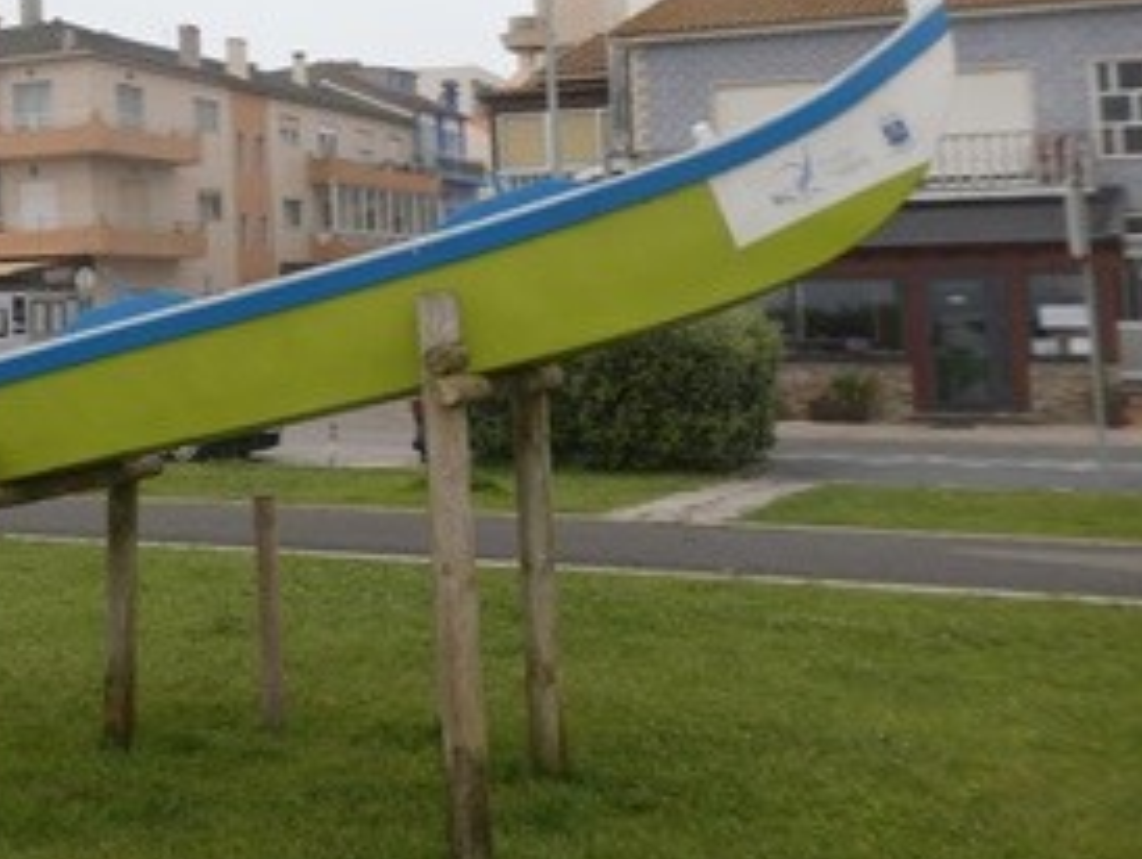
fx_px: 1618
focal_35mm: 49
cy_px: 229
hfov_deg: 36.8
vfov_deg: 29.3
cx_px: 146
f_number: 3.5
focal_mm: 5
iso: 80
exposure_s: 1/250
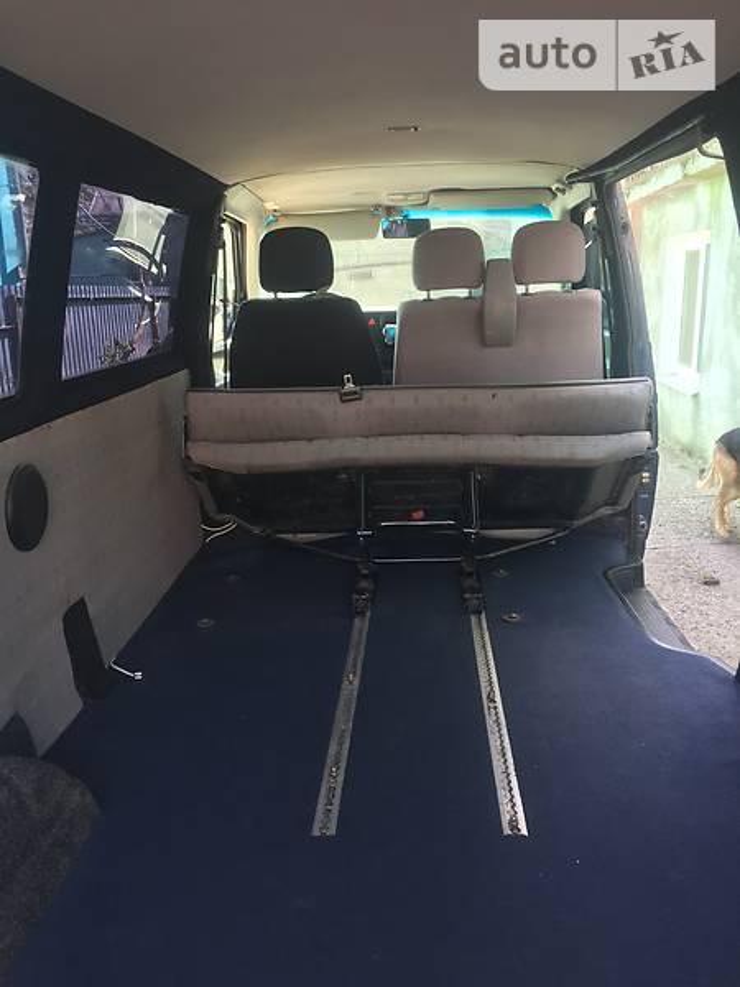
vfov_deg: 61.7
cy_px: 494
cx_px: 370
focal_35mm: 29
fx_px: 827
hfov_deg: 48.2
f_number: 2.2
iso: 40
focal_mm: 4.2
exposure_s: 1/50
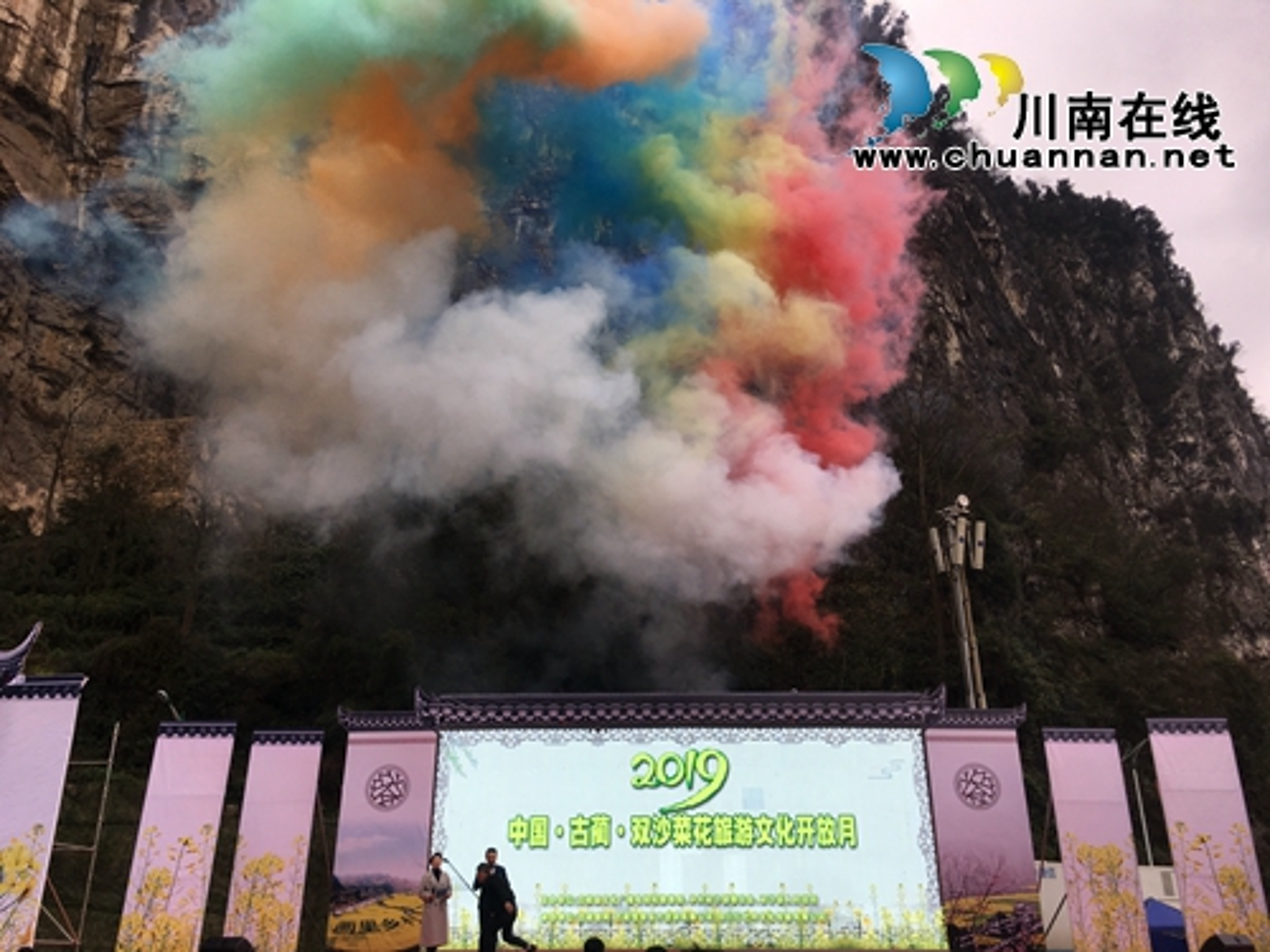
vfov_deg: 48.2
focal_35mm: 29
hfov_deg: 61.7
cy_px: 476
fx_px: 1064
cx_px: 635
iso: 25
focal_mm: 4.15
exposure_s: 1/297
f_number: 2.2
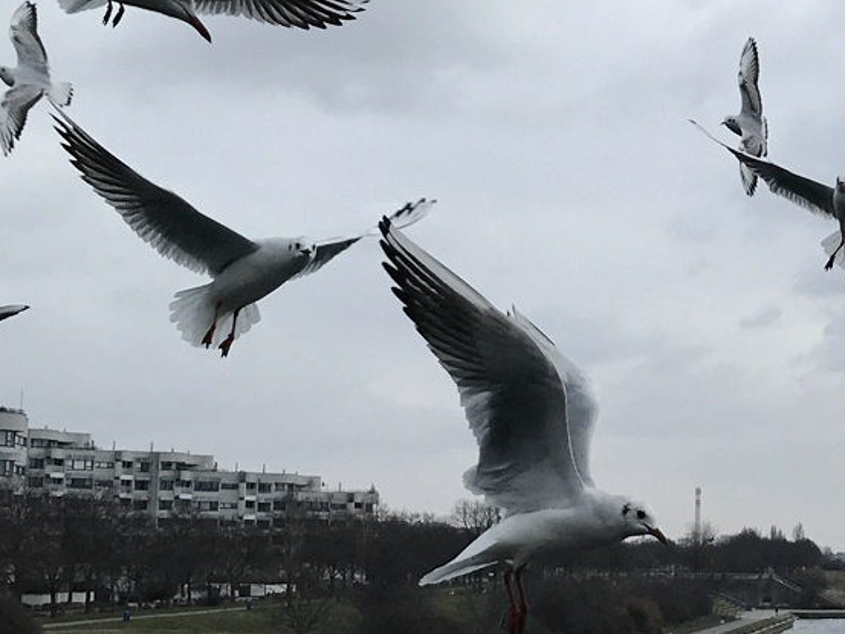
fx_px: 2490
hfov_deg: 18.6
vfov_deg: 14.5
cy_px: 290
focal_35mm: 102
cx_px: 914
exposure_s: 1/1182
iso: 20
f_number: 1.8
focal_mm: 3.99
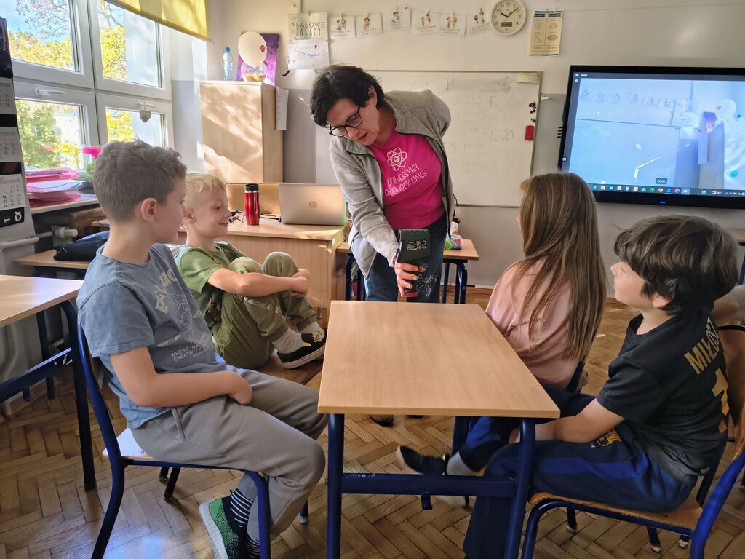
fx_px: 495
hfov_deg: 73.9
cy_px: 280
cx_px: 372
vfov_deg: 58.9
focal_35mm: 23
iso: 520
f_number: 1.8
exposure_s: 1/100
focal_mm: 5.56
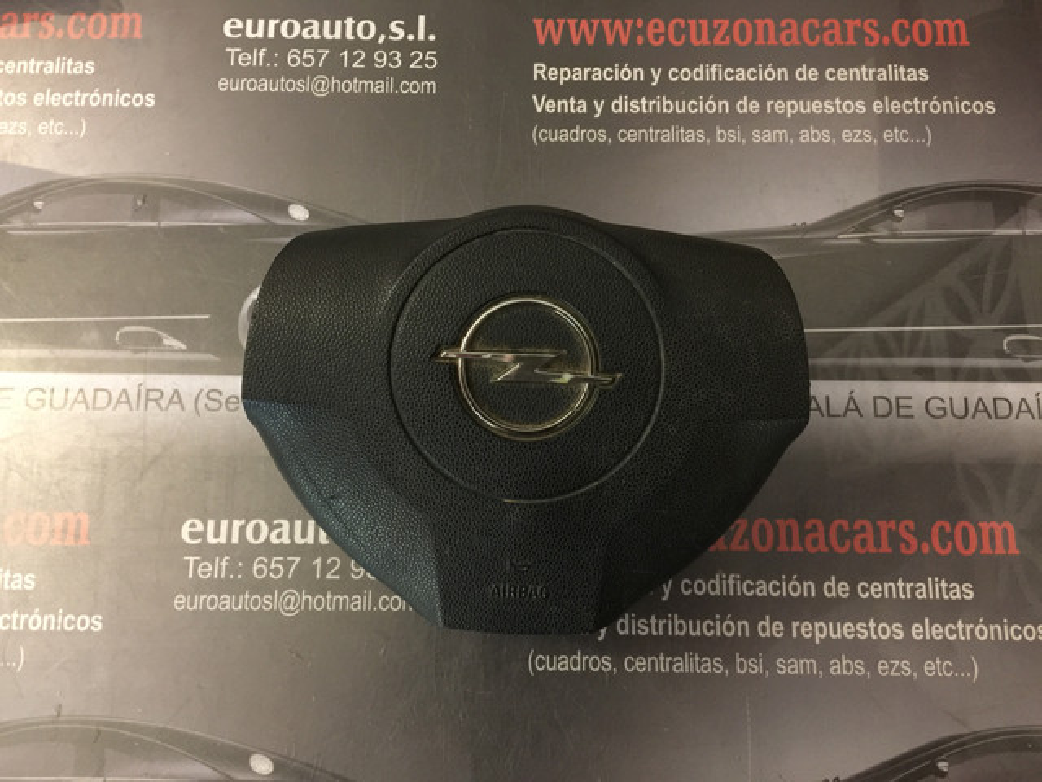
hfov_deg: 61.7
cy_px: 391
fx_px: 873
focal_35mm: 29
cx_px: 521
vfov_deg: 48.2
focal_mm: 4.15
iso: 125
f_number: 2.2
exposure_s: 1/4
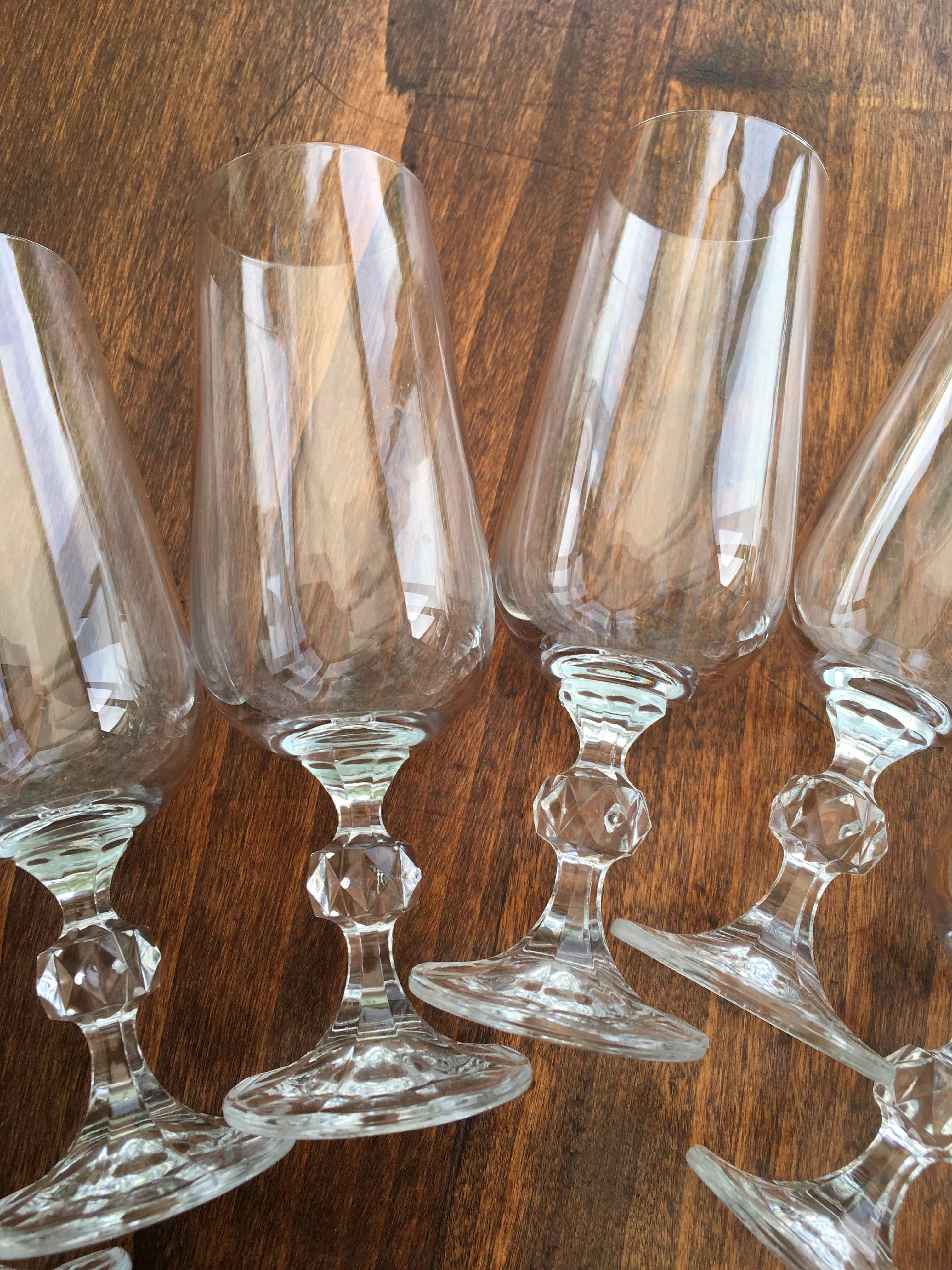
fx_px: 1063
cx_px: 476
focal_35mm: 29
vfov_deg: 61.7
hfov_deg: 48.2
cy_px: 635
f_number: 2.2
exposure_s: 1/169
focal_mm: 4.15
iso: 25
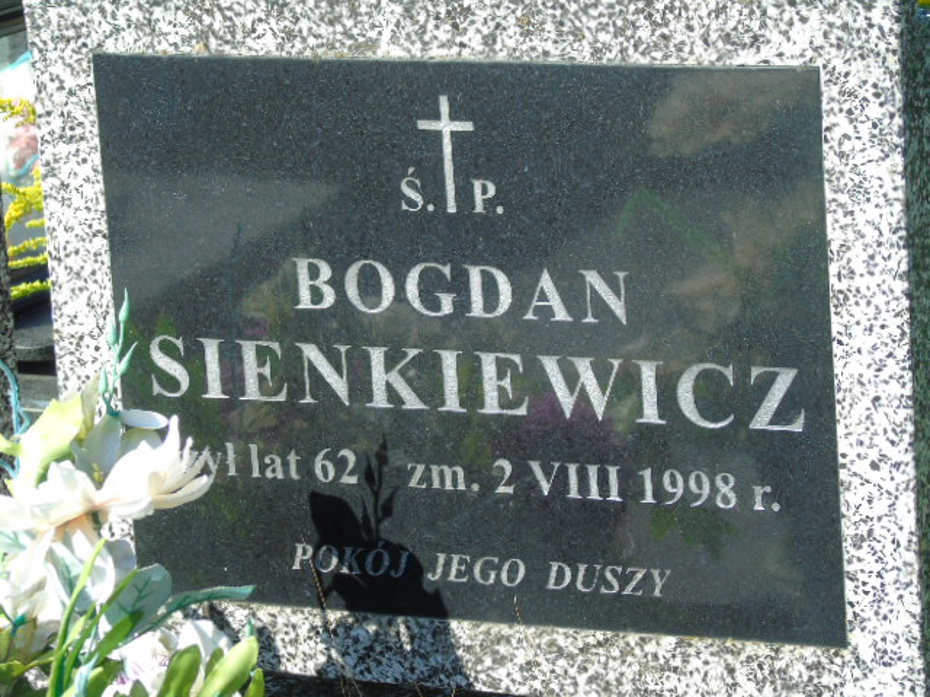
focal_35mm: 162
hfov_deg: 12.2
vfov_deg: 9.2
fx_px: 4352
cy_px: 348
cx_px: 465
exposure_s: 1/250
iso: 100
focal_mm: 29
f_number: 4.9
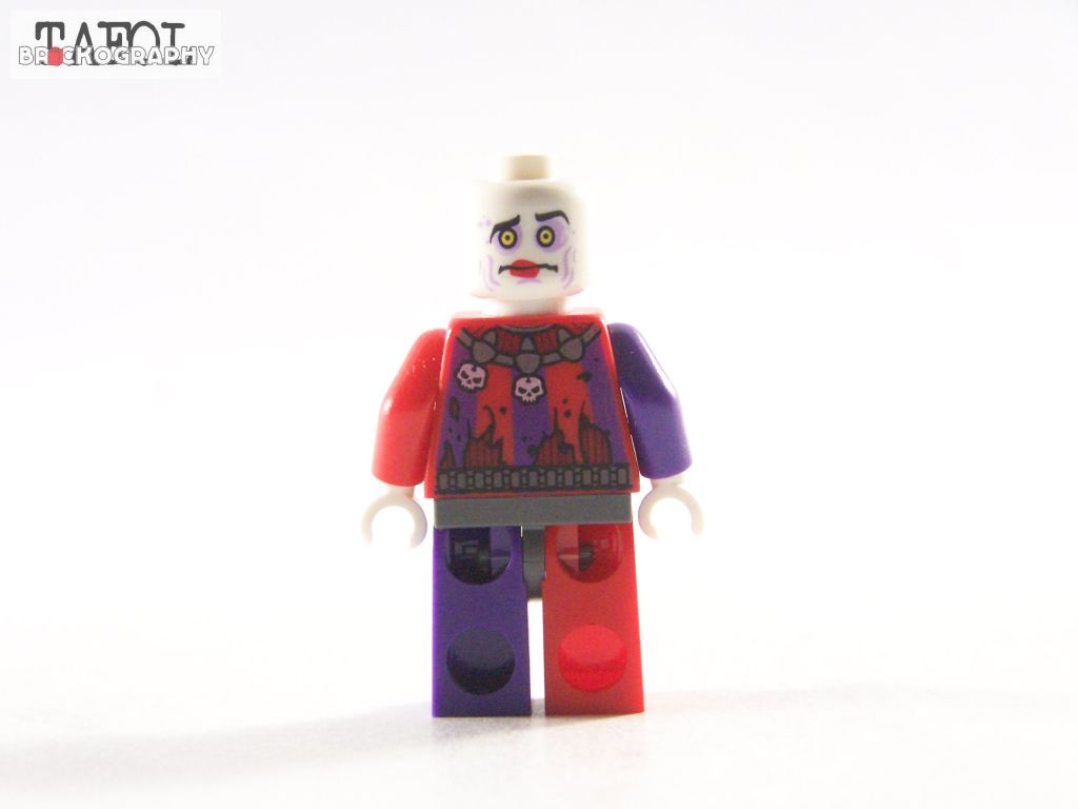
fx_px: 2927
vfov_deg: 15.7
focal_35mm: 94
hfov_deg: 20.9
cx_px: 539
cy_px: 404
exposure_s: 1/45
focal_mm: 15.6
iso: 400
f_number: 3.2
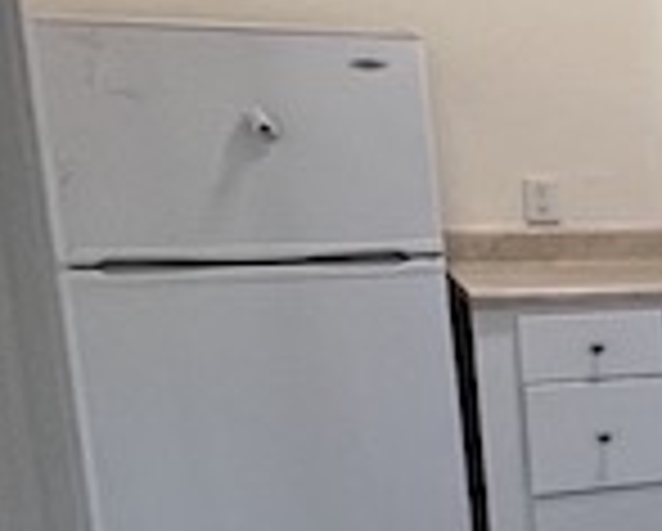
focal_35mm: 69
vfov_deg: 22.1
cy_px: 369
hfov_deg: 14.6
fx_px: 1354
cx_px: 1639
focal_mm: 1.57
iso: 200
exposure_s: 1/120
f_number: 1.8
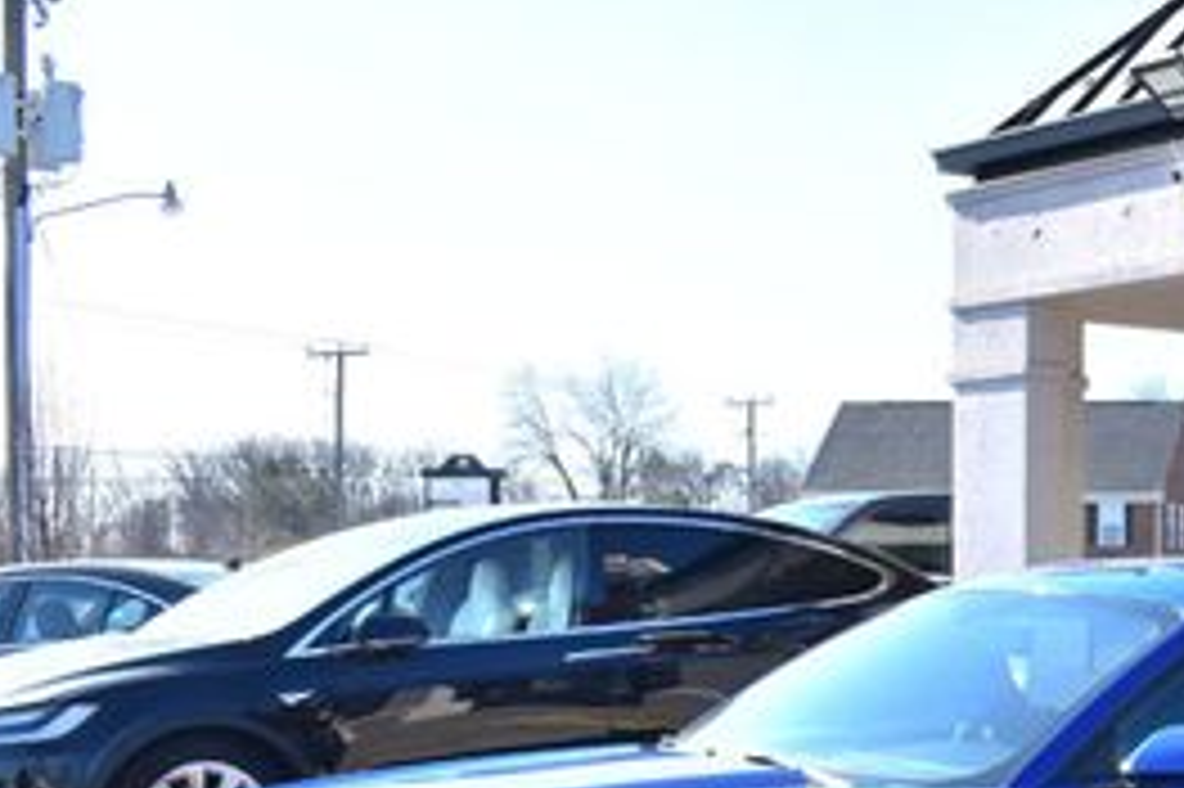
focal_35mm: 73
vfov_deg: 18.2
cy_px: 774
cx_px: 1382
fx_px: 2399
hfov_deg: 25.2
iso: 400
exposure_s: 1/320
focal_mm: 20
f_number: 10
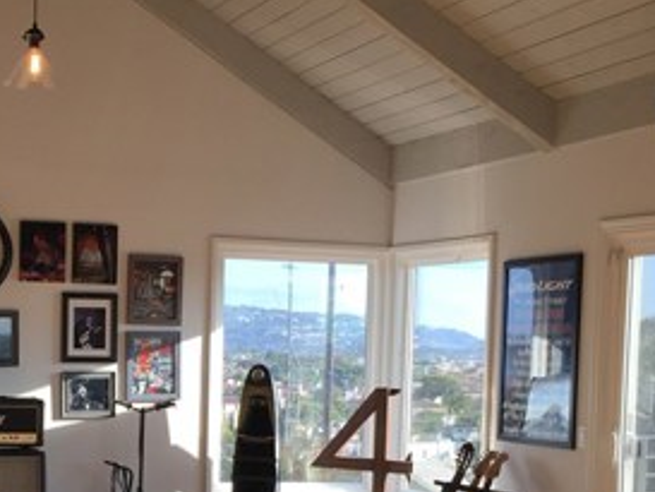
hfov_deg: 27.7
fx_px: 1287
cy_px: 413
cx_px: 89
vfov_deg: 21.3
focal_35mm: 68
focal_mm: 4.15
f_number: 2.2
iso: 32
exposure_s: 1/314
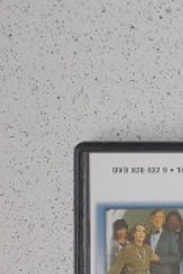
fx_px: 906
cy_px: 269
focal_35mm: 119
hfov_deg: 10.6
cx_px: 360
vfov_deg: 16.8
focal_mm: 4.6
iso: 160
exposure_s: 1/60
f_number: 2
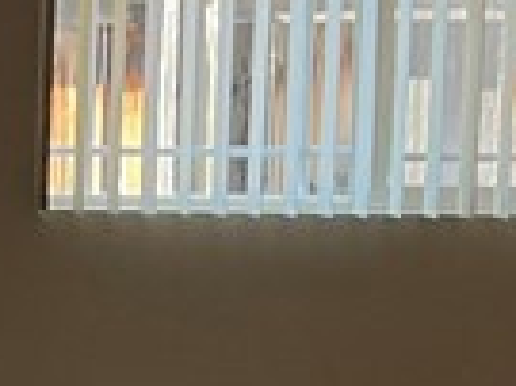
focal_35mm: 197
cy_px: 268
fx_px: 2934
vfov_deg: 7.5
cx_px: -241
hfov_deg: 9.8
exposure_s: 1/60
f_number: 1.6
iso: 80
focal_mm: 5.1
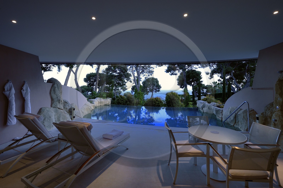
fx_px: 110
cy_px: 94
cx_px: 142
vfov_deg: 81.2
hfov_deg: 104.3
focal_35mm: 14
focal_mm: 14
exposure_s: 1/50
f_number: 11
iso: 640
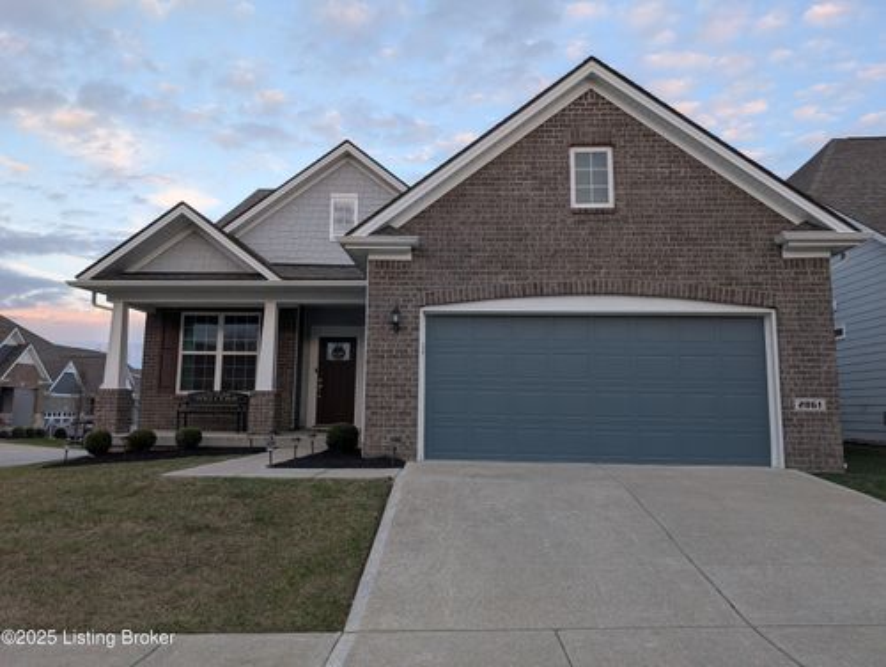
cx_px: 443
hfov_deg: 71.5
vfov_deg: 56.9
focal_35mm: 24
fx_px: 615
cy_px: 334
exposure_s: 1/59.6
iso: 22
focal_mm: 6.9
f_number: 1.68
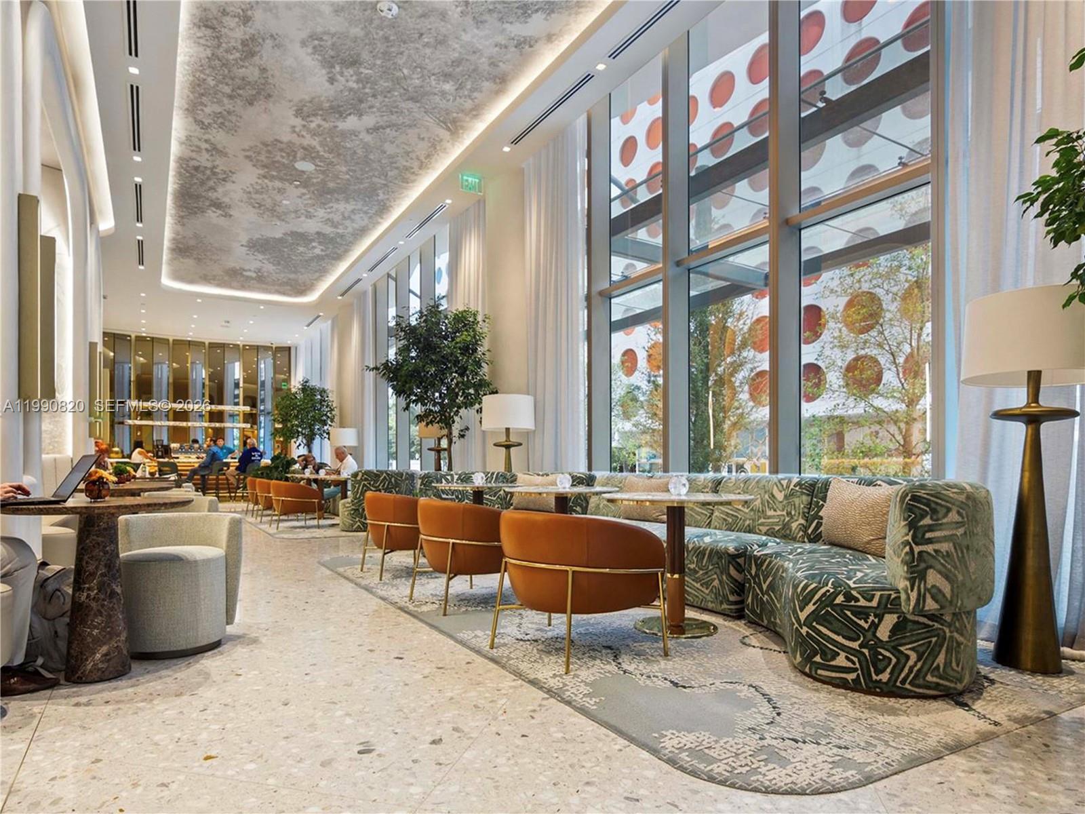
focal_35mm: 14
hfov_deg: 102.1
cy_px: 407
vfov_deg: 85.7
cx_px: 542
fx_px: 439
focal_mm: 2.22
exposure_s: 1/502
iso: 40
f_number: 2.2
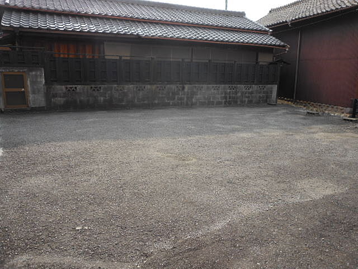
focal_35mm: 28
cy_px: 134
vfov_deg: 49.7
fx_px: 290
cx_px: 179
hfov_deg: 63.4
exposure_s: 1/320
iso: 80
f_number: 3.7
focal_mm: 5
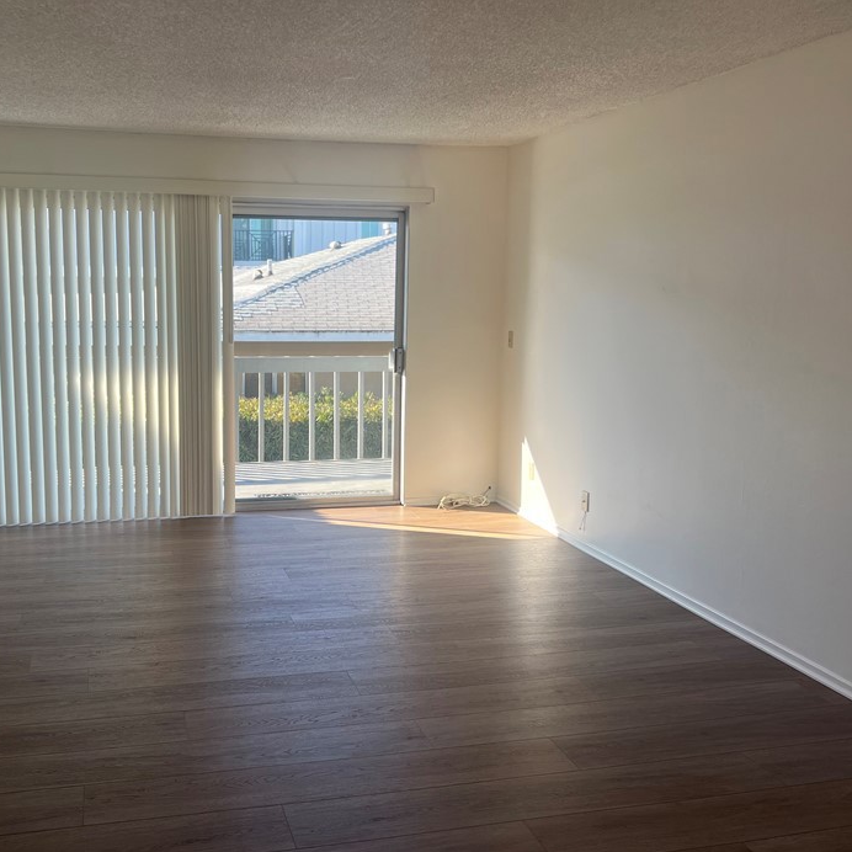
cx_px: 311
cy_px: 411
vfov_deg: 48.4
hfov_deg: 47.9
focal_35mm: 34
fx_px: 947
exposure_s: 1/387
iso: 50
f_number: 1.5
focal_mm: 5.7
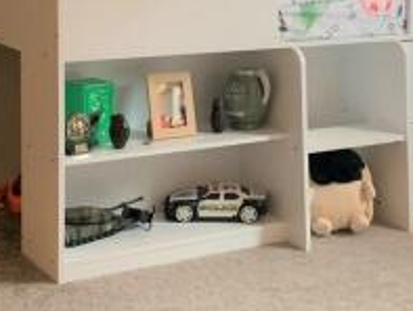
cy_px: 49
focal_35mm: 77
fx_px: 919
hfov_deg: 25.3
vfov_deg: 18.9
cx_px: 213
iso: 160
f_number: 1.8
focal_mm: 4.25
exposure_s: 1/50
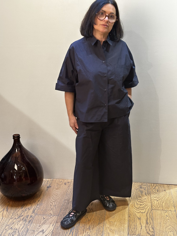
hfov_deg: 30.3
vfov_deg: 39.7
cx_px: 88
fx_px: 327
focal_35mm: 48
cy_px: 118
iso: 250
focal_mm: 6.86
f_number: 1.78
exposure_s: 1/50
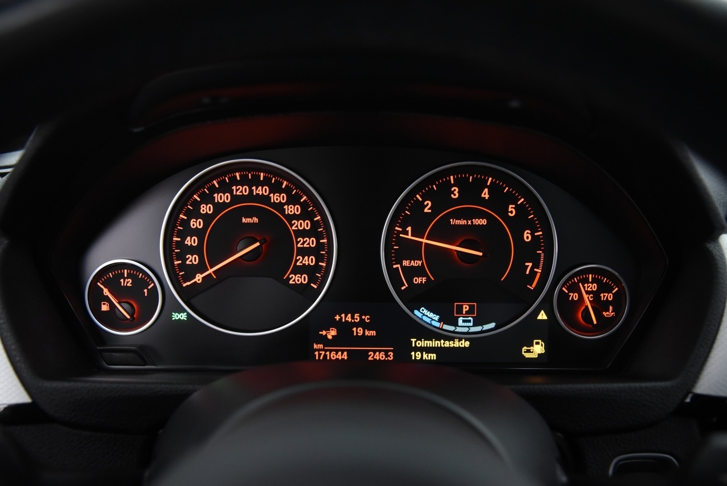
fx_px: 687
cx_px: 364
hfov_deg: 55.8
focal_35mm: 34
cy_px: 243
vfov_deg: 38.9
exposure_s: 1/30
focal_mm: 34
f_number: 4
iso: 4000
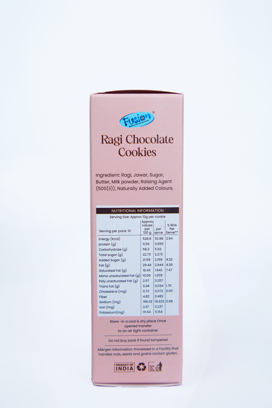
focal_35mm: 35
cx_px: 136
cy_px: 204
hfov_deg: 37.9
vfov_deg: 54.4
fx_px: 397
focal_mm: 35
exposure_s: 1/100
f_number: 4
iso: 80
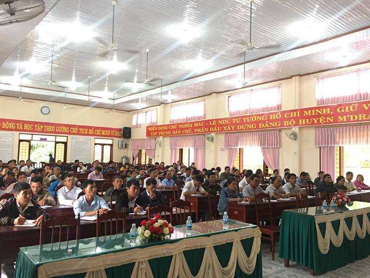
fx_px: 310
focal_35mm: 29
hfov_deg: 61.7
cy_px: 139
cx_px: 185
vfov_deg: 48.2
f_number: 2.2
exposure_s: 1/17
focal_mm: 4.15
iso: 100
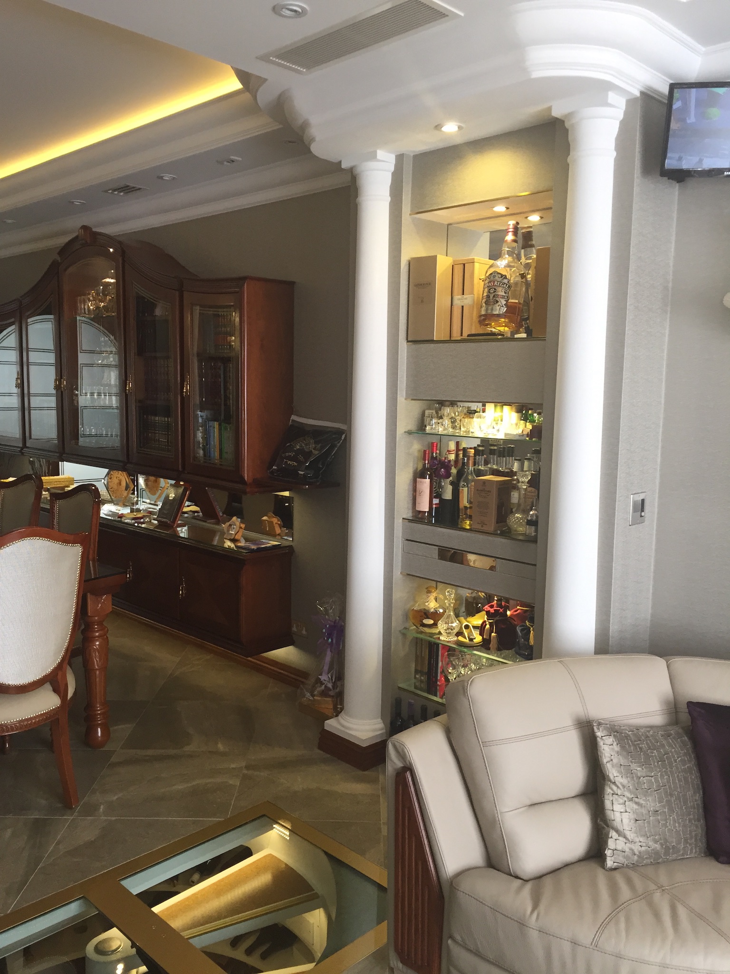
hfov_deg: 48.2
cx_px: 365
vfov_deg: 61.7
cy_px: 487
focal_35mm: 29
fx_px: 815
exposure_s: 1/30
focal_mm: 4.15
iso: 40
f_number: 2.2
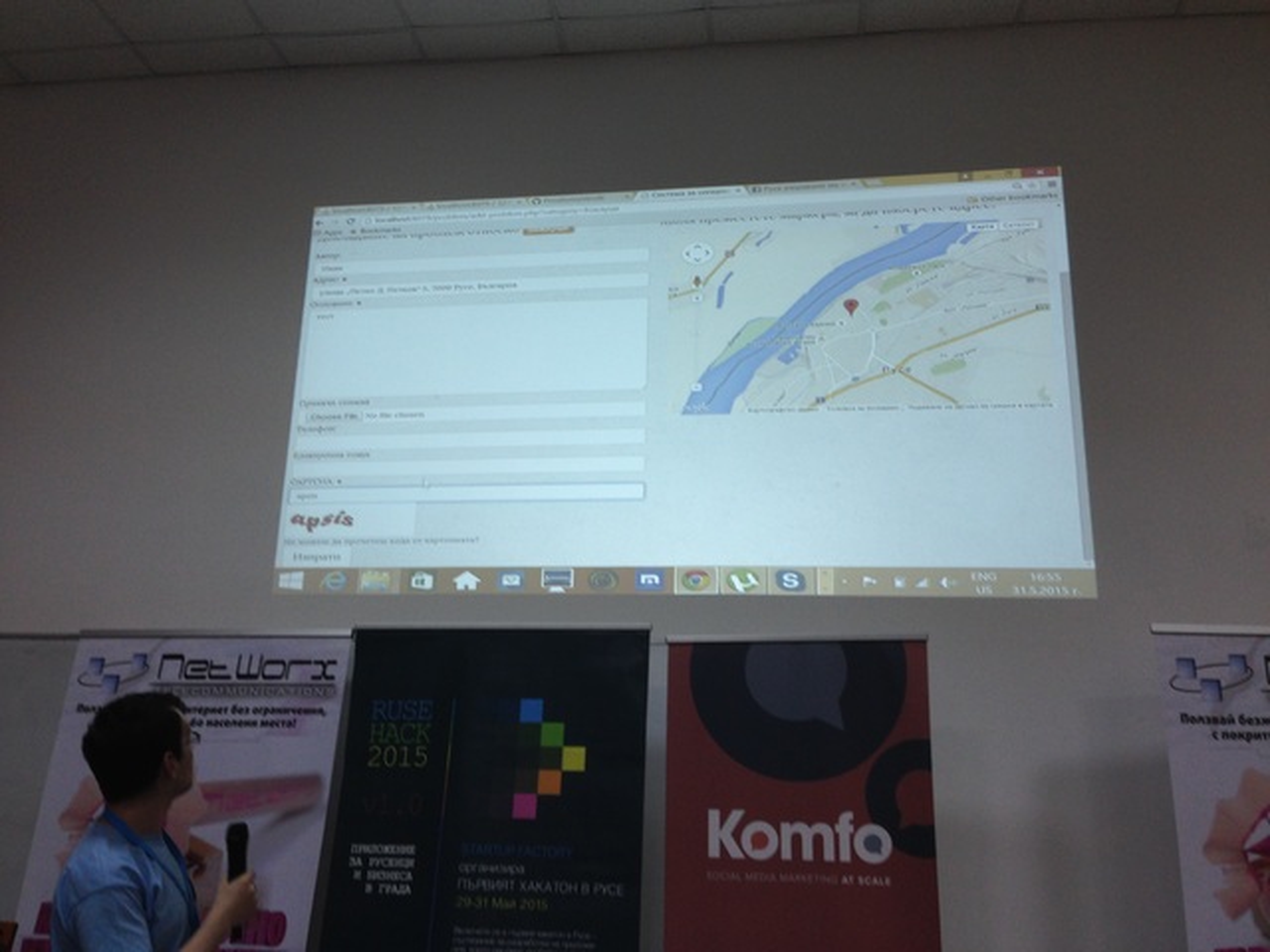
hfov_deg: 55.4
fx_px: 1211
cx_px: 635
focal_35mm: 33
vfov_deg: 42.9
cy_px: 476
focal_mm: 4.12
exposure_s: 1/24
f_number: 2.4
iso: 50
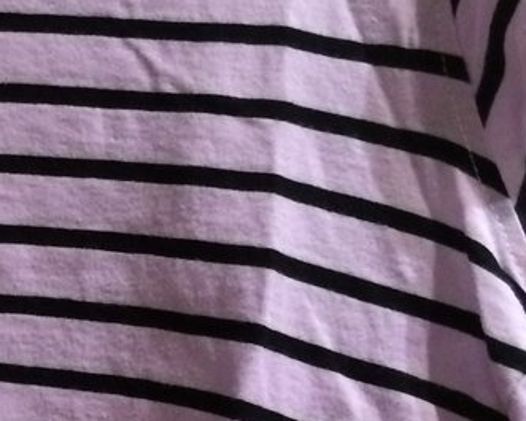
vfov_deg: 13.5
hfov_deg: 15.5
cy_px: 297
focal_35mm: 114
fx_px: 1775
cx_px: -277
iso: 320
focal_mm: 4.15
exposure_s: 1/25
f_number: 2.2
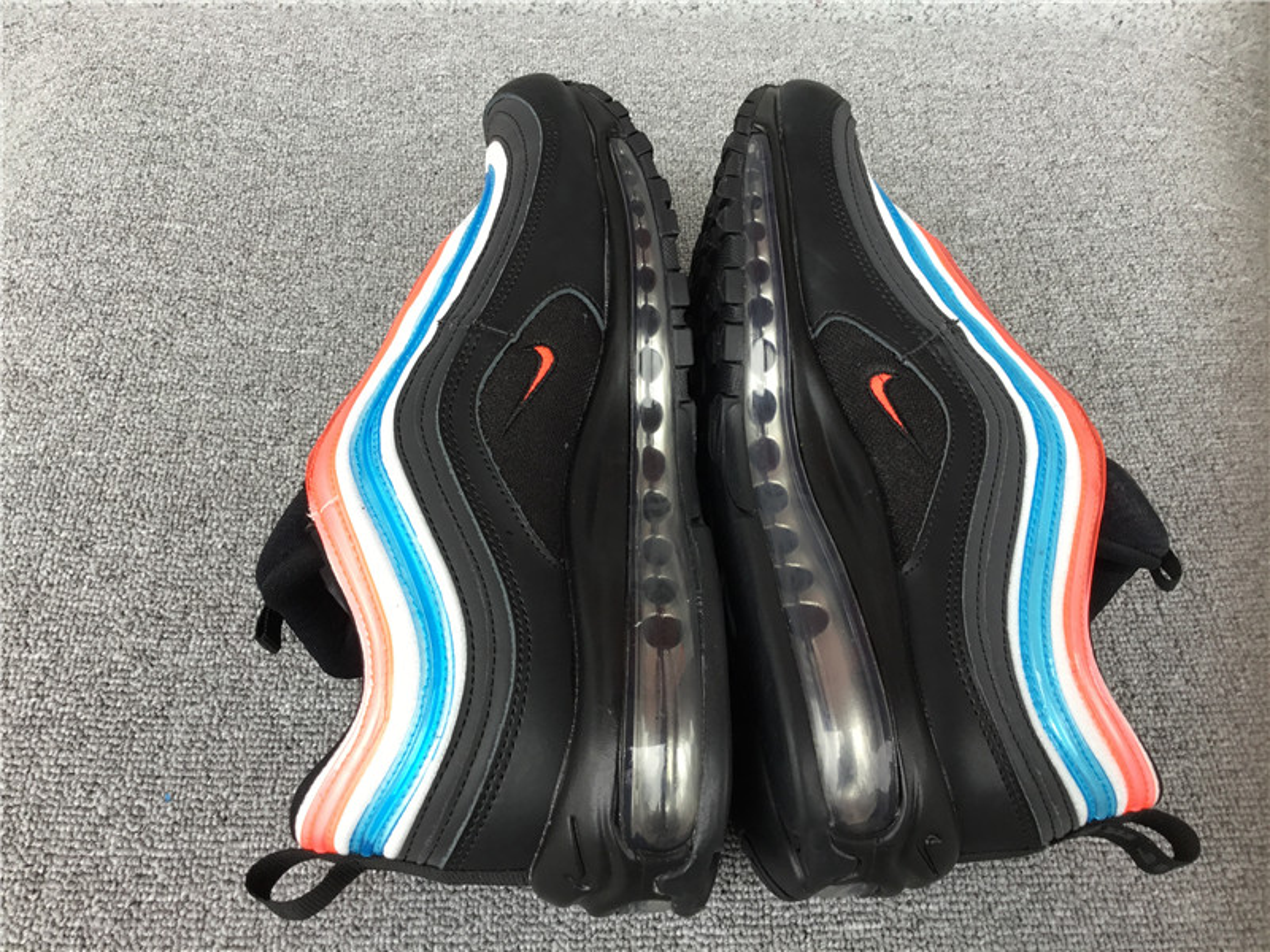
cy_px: 476
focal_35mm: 31
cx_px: 635
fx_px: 1137
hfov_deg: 58.4
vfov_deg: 45.4
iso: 32
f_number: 2.4
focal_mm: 3.3
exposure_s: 1/60
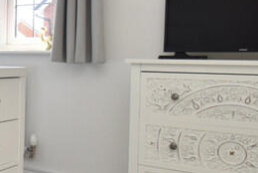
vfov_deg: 22.9
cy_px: 56
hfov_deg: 28.4
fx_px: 423
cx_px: -70
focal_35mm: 59
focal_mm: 10
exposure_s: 1/100
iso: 400
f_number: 8
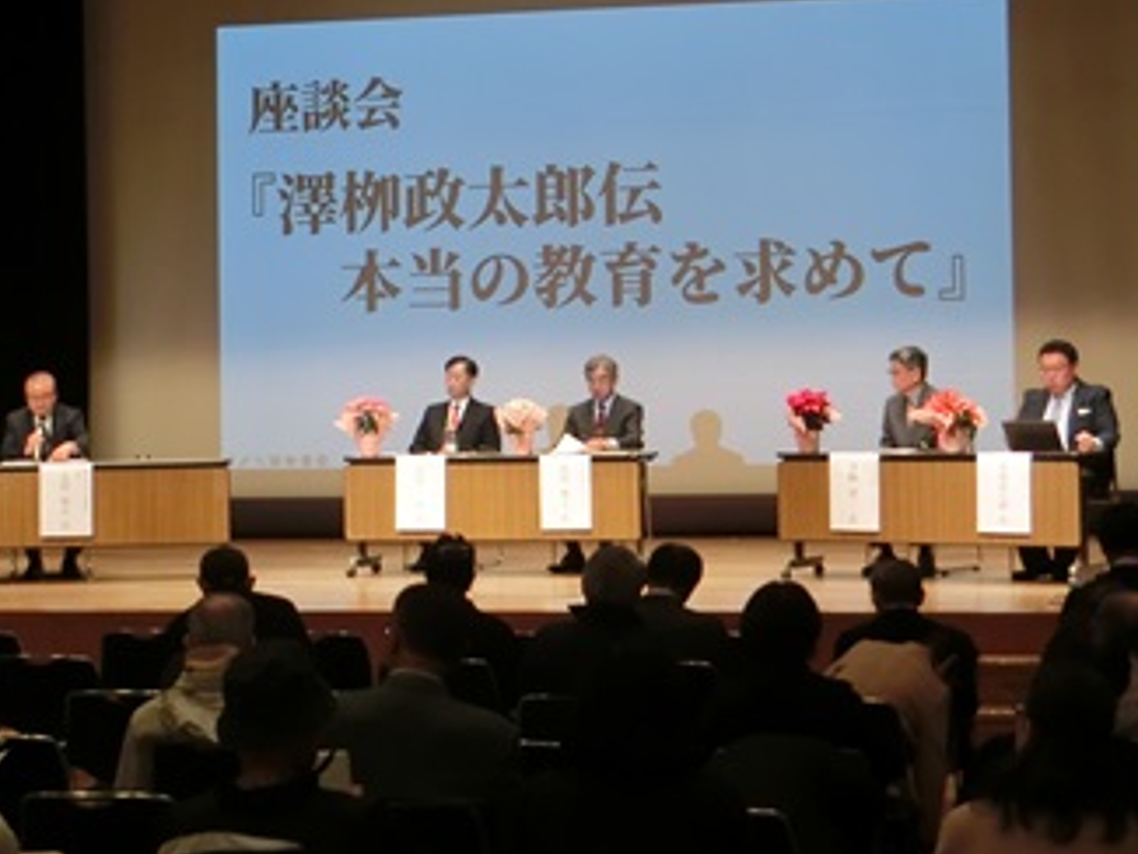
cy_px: 296
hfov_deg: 23.5
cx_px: 553
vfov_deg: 17.7
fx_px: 2730
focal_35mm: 83
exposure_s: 1/60
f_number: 5
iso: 400
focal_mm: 10.7
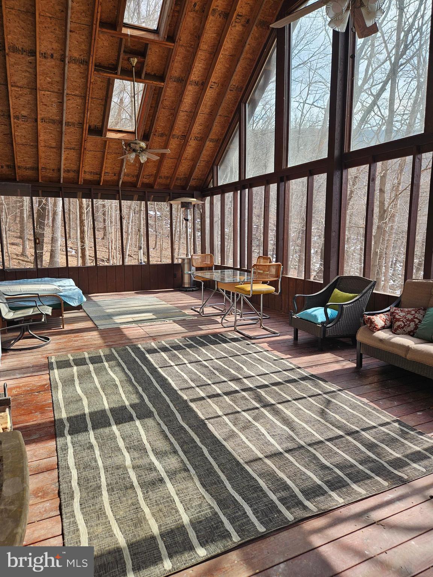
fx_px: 384
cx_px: 216
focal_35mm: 23
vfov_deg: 73.9
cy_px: 288
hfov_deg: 58.9
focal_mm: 5.4
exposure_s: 1/238
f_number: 1.8
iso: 25
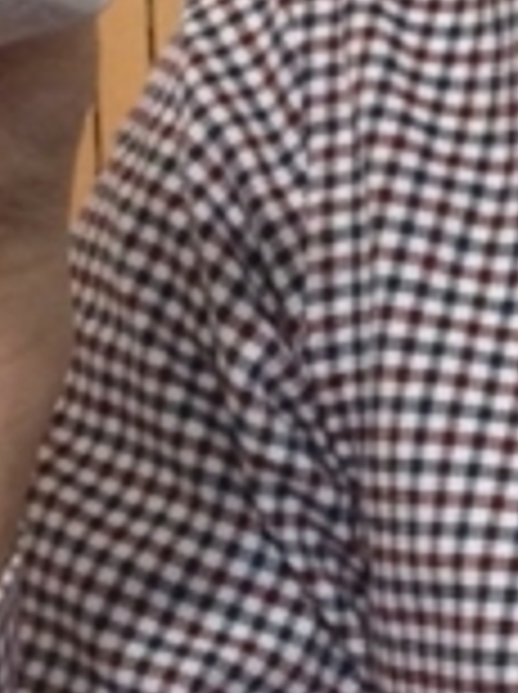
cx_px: 1081
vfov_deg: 10.2
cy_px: 9
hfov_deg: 7.3
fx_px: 3862
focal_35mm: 193
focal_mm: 4.15
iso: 160
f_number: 2.2
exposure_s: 1/30
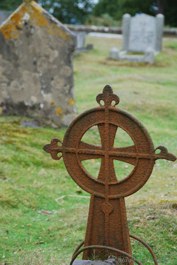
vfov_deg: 21.9
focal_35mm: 93
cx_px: 88
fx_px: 684
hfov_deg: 14.7
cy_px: 132
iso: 100
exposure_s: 1/100
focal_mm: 62
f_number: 5
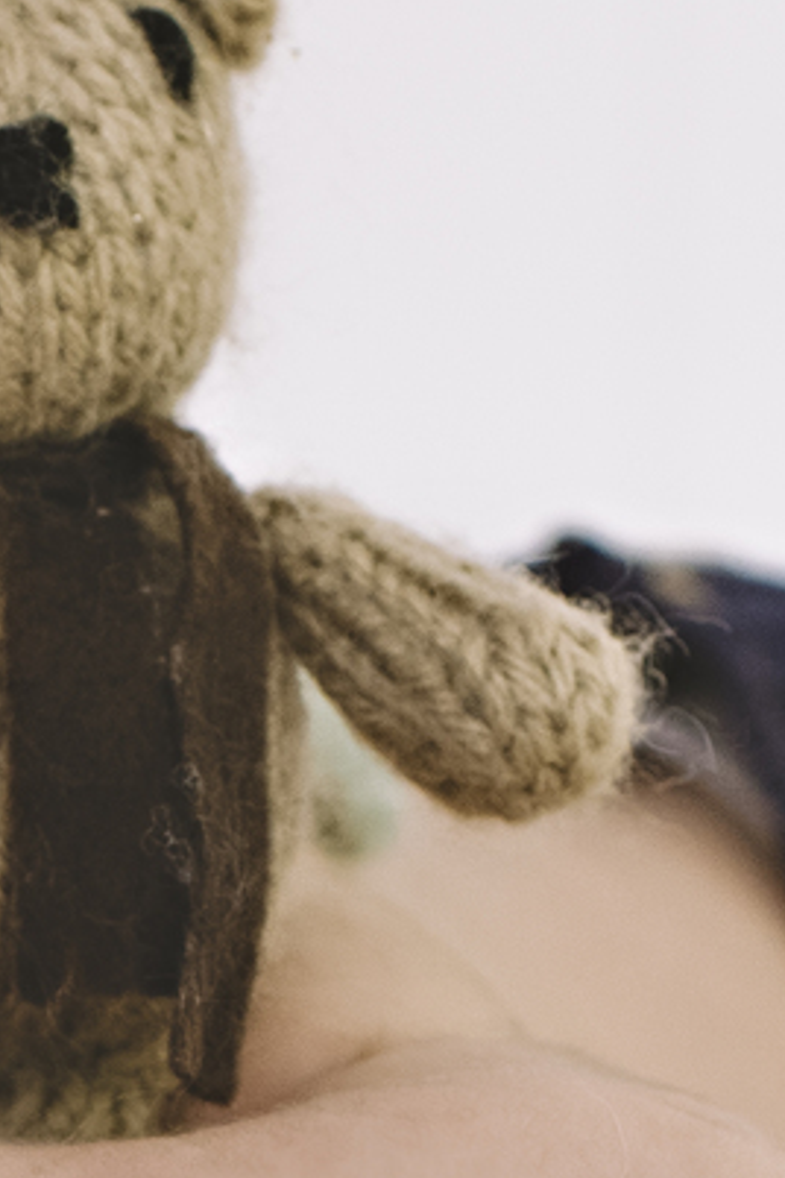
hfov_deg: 5.7
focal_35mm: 235
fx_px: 7694
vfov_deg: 8.6
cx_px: -785
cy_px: 1559
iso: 400
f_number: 3.5
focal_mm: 35
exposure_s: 1/160
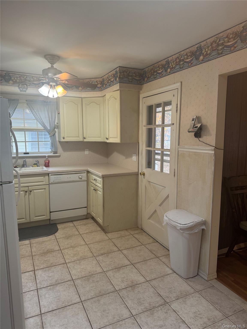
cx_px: 124
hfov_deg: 56.8
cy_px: 164
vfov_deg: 71.6
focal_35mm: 24
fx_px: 228
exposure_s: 1/60
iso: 125
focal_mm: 6.76
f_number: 1.78
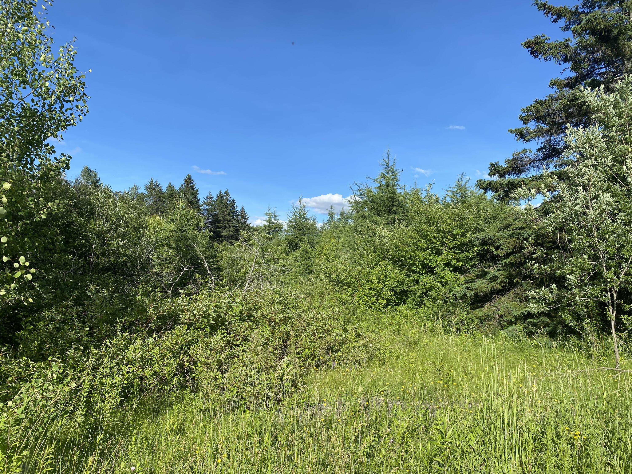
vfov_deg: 53.1
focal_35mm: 26
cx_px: 316
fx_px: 475
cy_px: 237
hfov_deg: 67.3
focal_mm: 4.25
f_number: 1.8
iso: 32
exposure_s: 1/2066
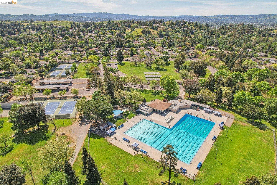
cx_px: 138
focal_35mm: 22
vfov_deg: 57.2
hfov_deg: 78.6
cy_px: 92
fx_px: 169
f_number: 2.8
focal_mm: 8.4
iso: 100
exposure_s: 1/240
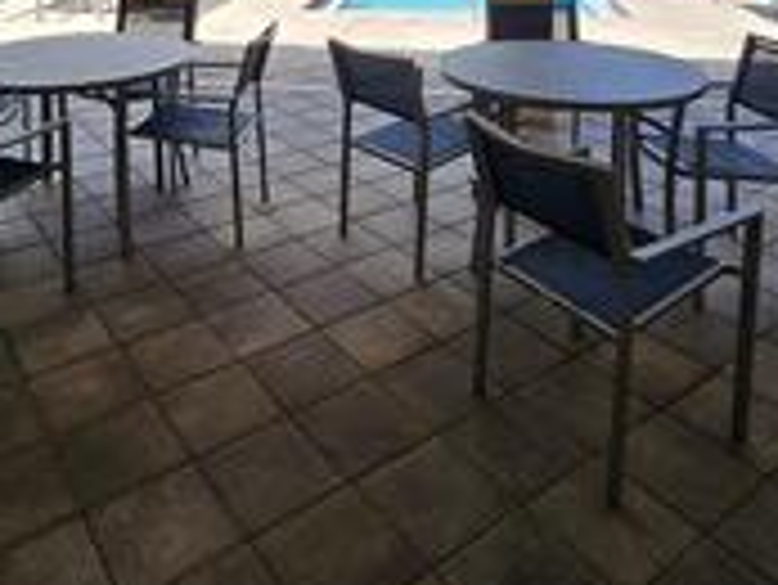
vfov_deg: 39.4
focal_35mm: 30
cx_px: 324
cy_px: -40
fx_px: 675
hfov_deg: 59.6
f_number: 2.2
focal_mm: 2.2
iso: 50
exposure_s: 1/914
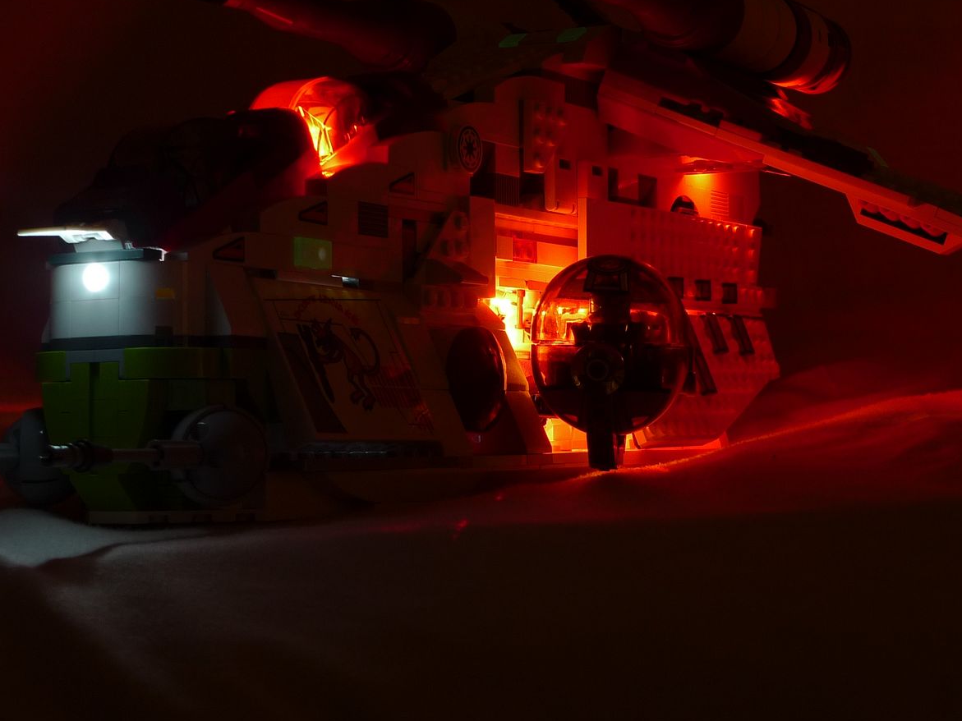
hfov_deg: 24.1
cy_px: 195
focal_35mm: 81
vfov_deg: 18.1
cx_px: 539
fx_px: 2251
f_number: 3.5
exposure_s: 8
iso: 80
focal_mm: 11.1
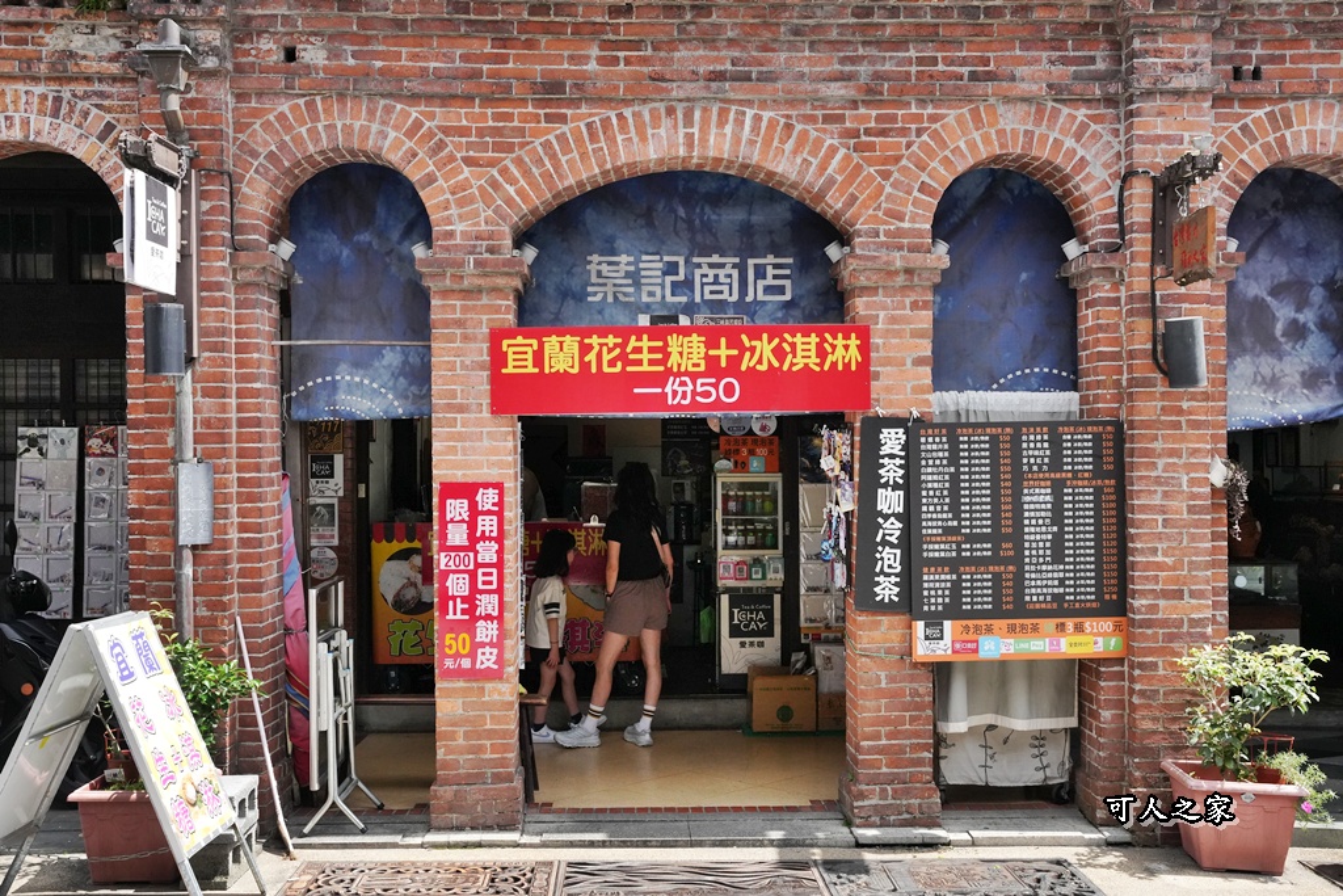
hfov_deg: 50.3
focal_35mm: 38
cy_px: 448
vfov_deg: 34.8
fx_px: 1429
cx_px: 672
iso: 3200
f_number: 9
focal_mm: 38.3
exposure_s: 1/2500
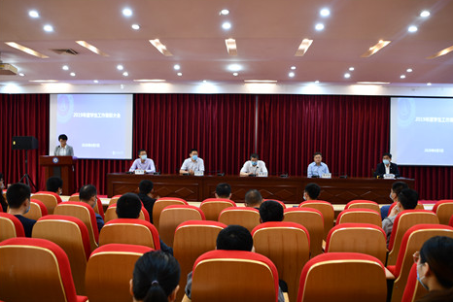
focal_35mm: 34
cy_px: 149
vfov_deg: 38.9
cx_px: 229
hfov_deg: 55.8
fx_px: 428
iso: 200
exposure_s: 1/6
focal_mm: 22
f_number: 3.8
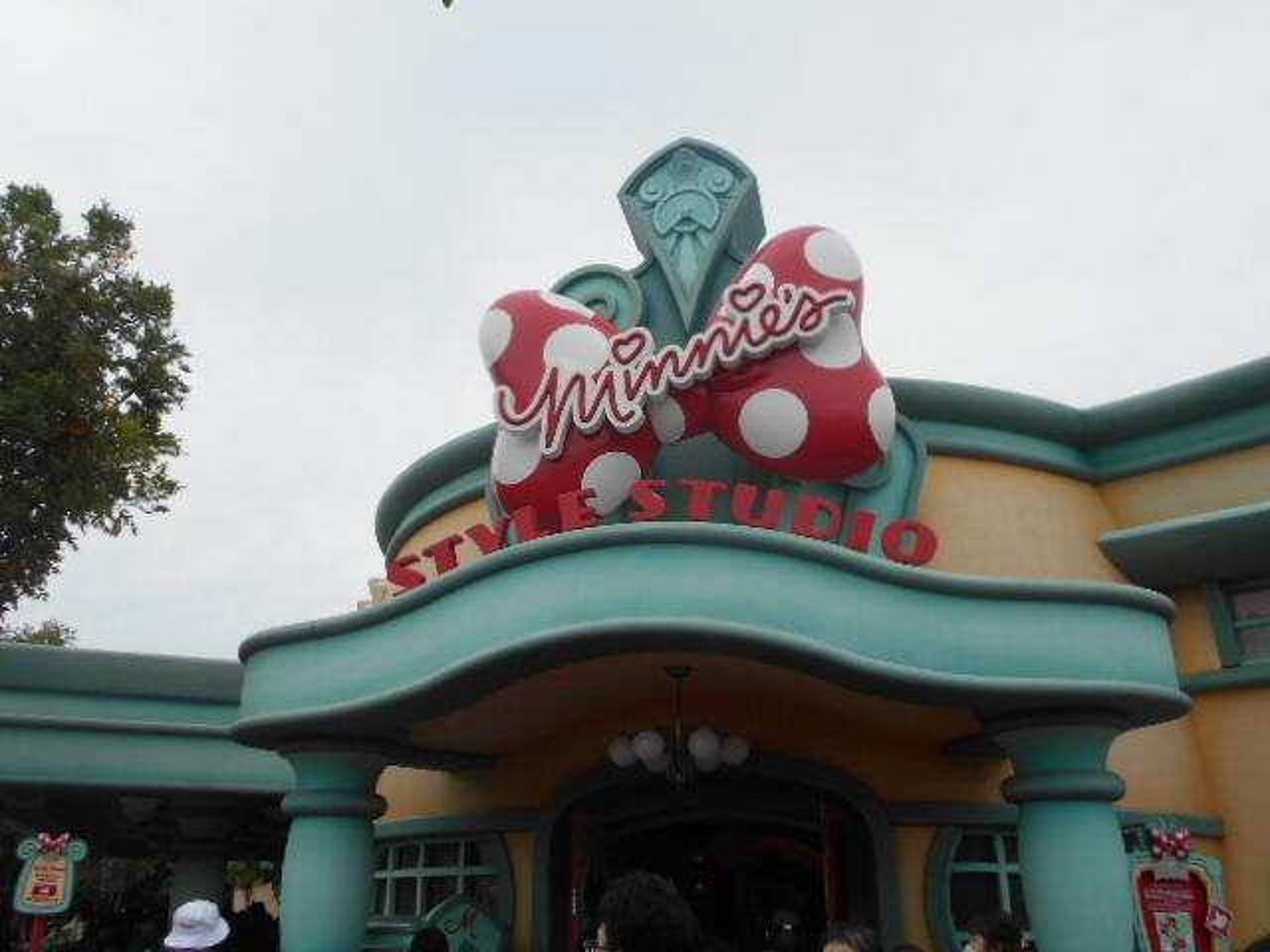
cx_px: 635
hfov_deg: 60.0
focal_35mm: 30
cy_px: 476
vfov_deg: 46.8
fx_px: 1101
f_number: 3.4
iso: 80
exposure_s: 1/800
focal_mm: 5.1
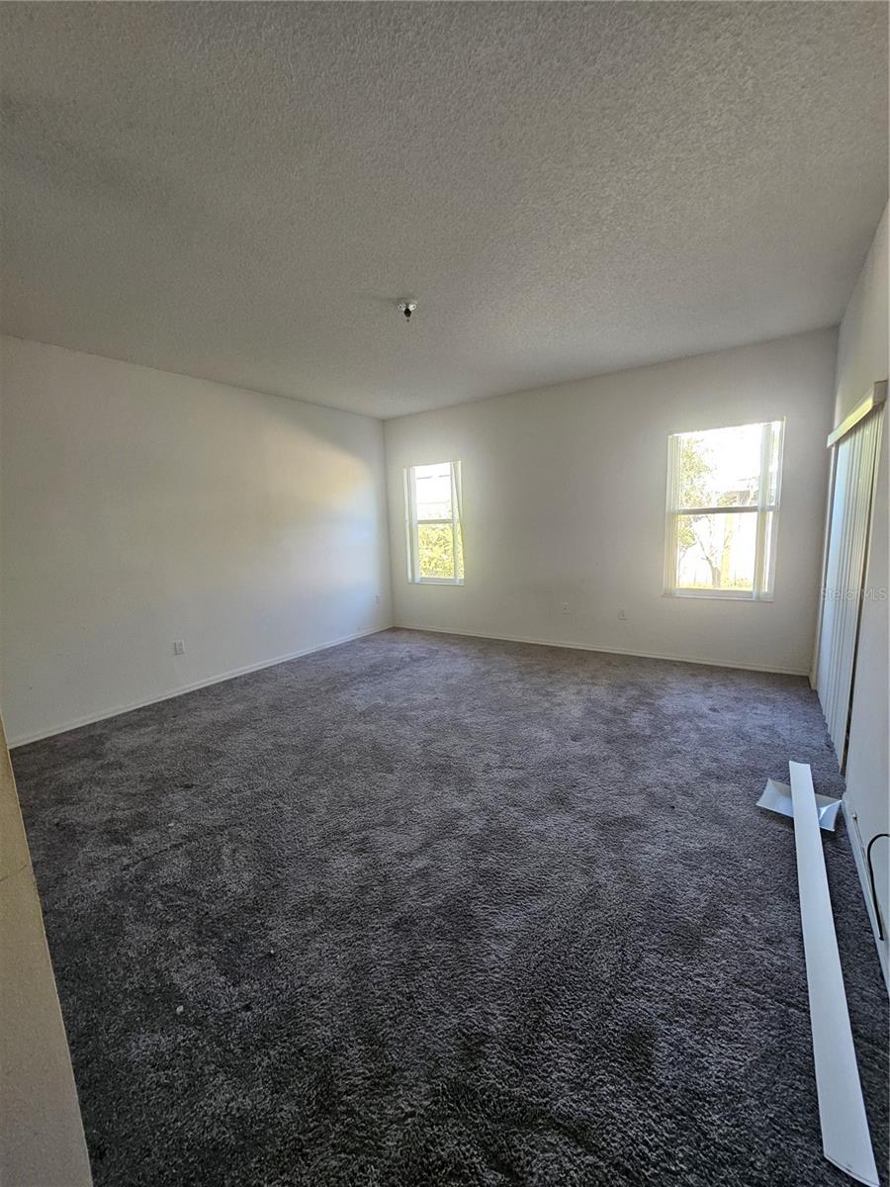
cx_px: 445
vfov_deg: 106.2
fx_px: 446
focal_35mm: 13
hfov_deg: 89.9
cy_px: 594
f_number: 2.2
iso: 125
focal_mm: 1.74
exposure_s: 1/60
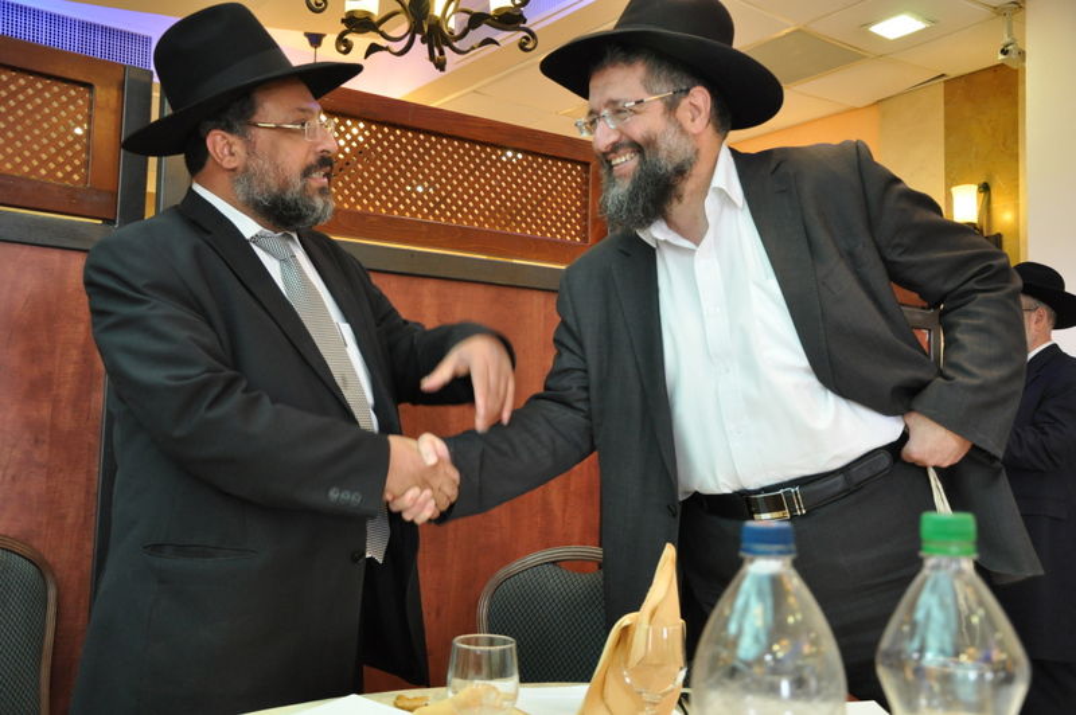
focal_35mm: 38
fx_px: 1120
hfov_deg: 51.3
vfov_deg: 35.4
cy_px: 358
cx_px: 538
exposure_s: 1/60
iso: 1000
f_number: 6.3
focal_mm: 25
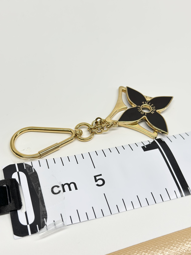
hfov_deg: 30.3
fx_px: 353
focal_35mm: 48
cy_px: 128
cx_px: 96
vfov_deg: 39.7
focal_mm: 6.86
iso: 80
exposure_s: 1/141
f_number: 1.78
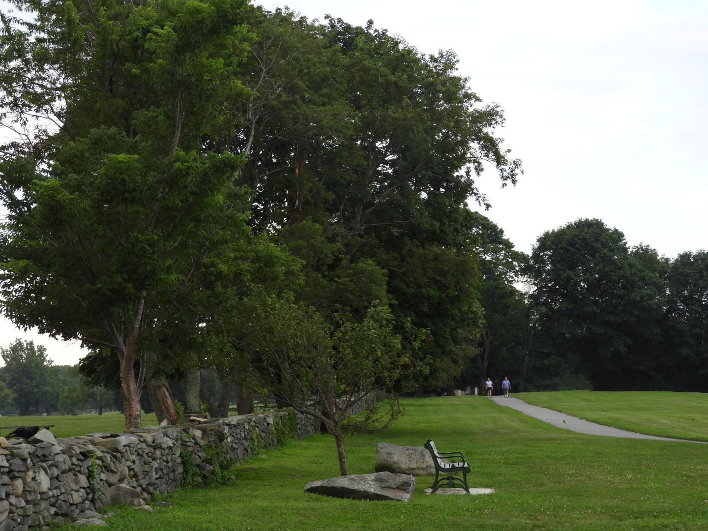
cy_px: 266
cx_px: 354
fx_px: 1636
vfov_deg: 18.4
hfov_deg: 24.4
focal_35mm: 80
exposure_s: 1/100
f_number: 4.5
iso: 100
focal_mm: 14.3
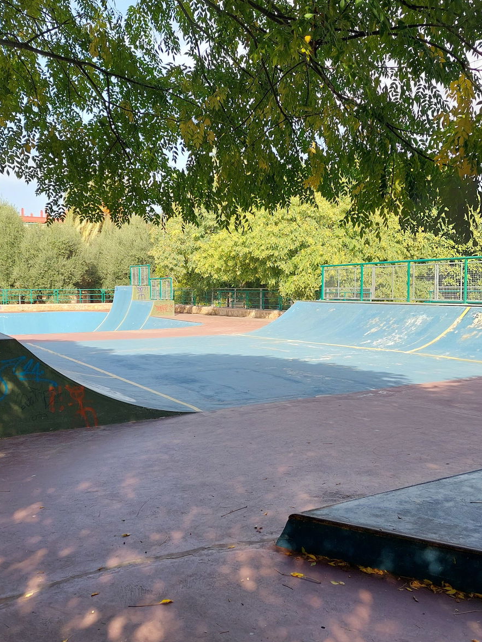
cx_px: 249
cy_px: 327
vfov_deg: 54.0
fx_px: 631
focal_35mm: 34
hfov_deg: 41.8
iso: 40
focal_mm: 5.23
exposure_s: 1/573
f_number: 1.8
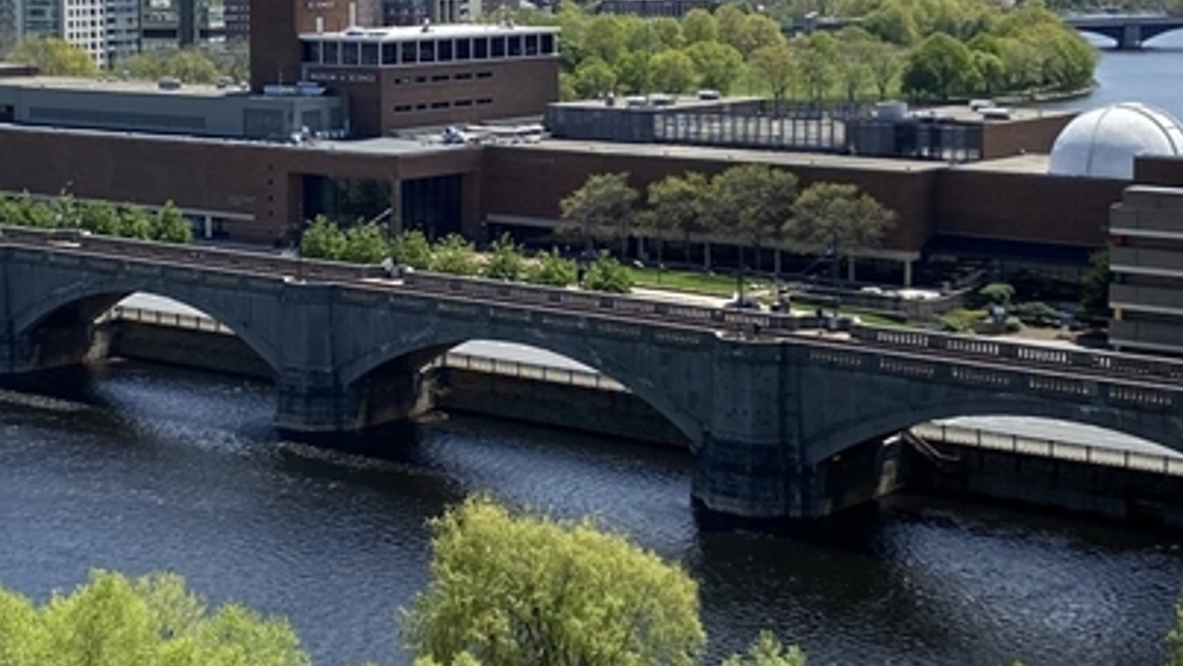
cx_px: 382
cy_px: 129
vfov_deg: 16.6
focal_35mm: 72
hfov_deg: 29.1
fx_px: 2259
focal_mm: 4.25
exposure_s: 1/3610
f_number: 1.8
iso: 32
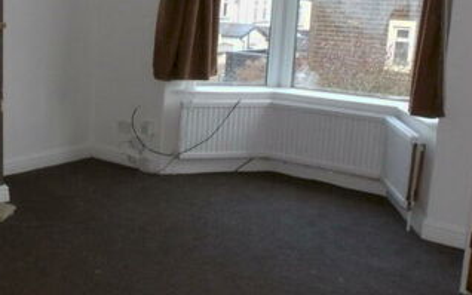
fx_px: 721
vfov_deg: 23.2
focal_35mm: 56
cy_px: 150
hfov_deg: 34.7
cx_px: 68
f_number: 4.1
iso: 495
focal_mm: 4.3
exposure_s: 1/15
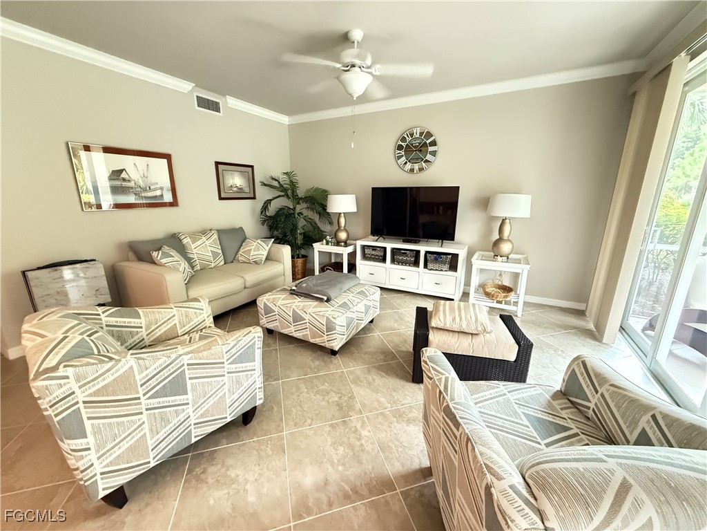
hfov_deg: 102.1
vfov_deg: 85.7
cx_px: 354
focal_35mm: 14
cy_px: 266
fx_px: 286
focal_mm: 2.22
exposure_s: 1/30
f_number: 2.2
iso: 1250
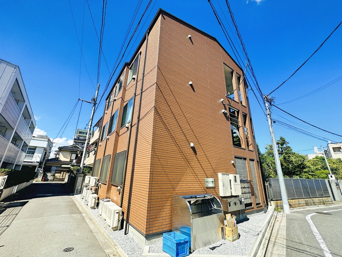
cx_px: 171
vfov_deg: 85.7
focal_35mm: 14
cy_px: 128
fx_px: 138
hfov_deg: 102.1
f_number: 2.2
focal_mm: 2.22
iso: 50
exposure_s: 1/910
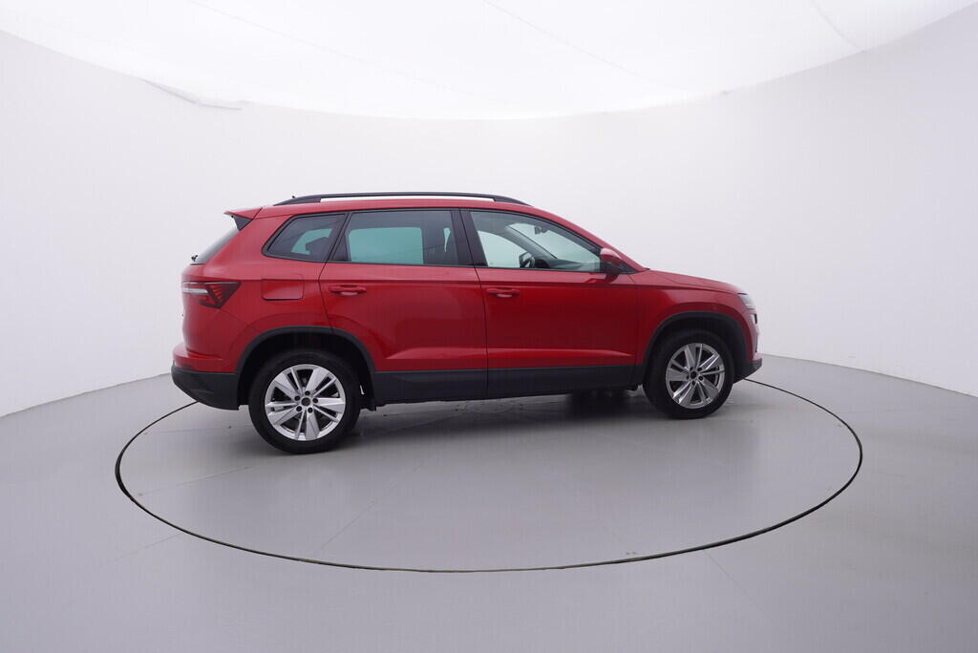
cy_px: 326
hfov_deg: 77.3
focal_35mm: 22
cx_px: 489
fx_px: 612
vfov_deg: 56.2
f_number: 5
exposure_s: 1/80
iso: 200
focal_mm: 15
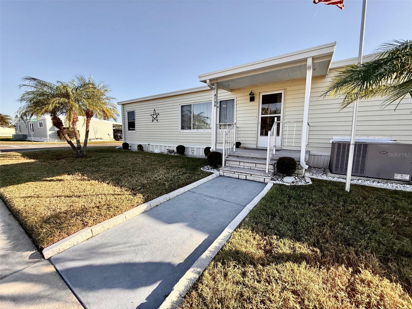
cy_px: 154
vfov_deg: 85.7
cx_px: 206
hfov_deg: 102.1
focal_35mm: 14
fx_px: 167
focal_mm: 2.22
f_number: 2.2
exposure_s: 1/742
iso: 64
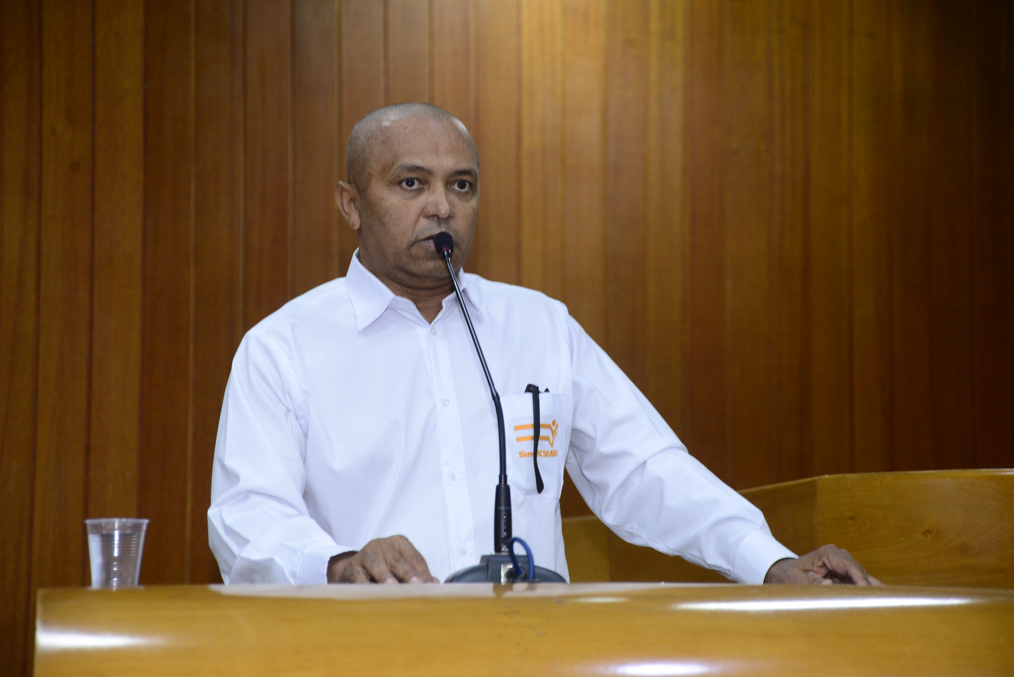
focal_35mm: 102
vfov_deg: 13.4
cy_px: 338
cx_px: 507
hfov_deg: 20.0
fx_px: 2874
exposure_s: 1/60
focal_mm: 102
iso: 2000
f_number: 5.6
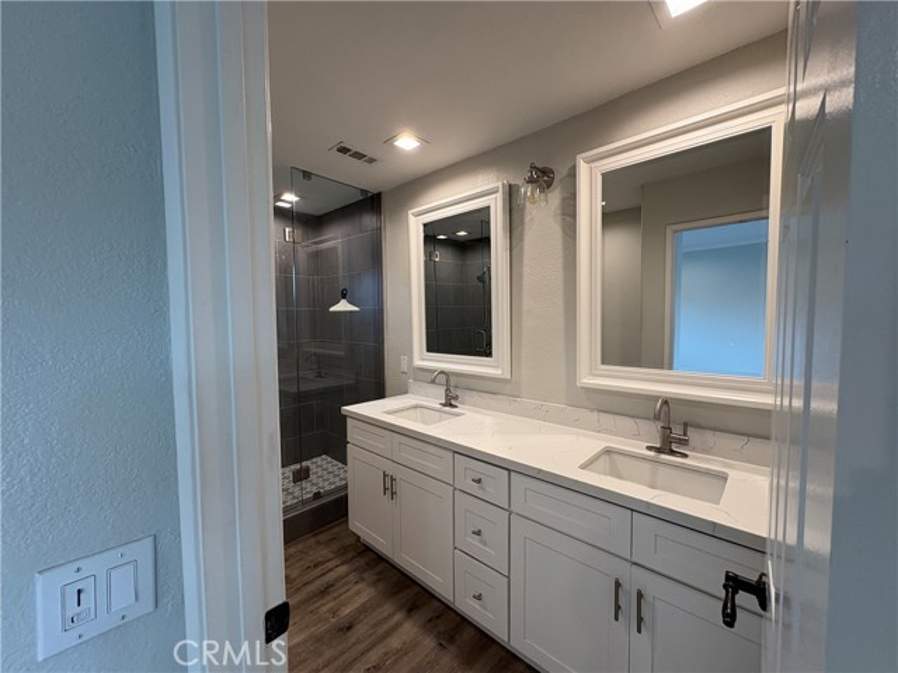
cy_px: 336
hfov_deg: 102.1
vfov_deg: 85.7
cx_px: 449
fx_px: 363
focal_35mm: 14
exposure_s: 1/120
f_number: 2.2
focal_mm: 2.22
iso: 200
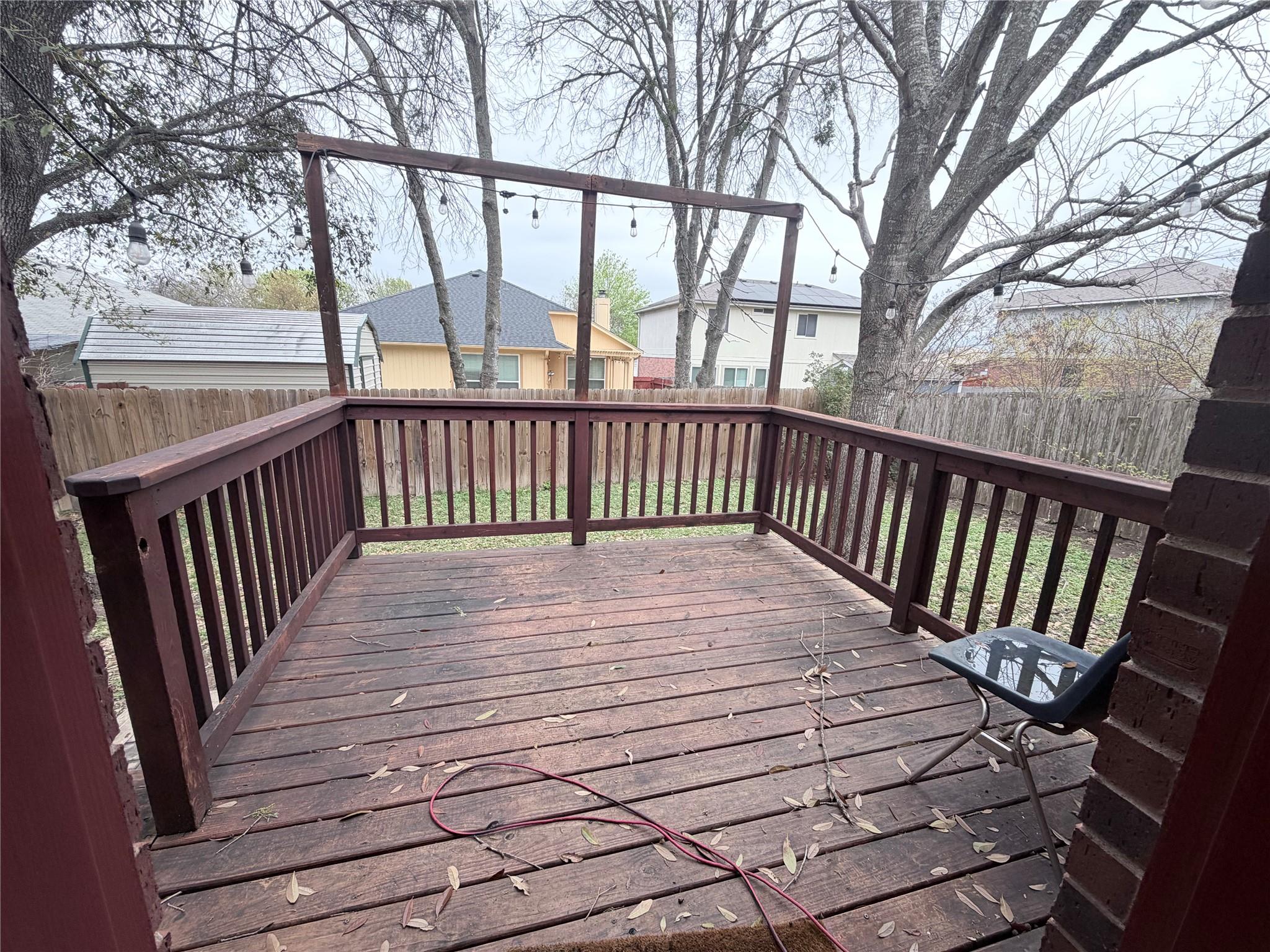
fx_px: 514
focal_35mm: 14
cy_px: 476
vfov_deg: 85.7
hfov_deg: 102.1
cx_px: 635
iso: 50
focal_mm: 2.22
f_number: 2.2
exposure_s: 1/502
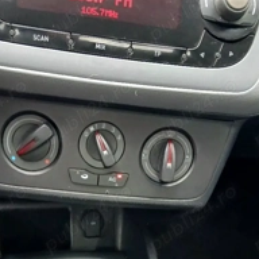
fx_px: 406
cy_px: 235
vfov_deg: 33.4
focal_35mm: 48
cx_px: 115
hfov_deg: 35.3
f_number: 1.8
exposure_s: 1/25.1
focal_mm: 3.98
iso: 250
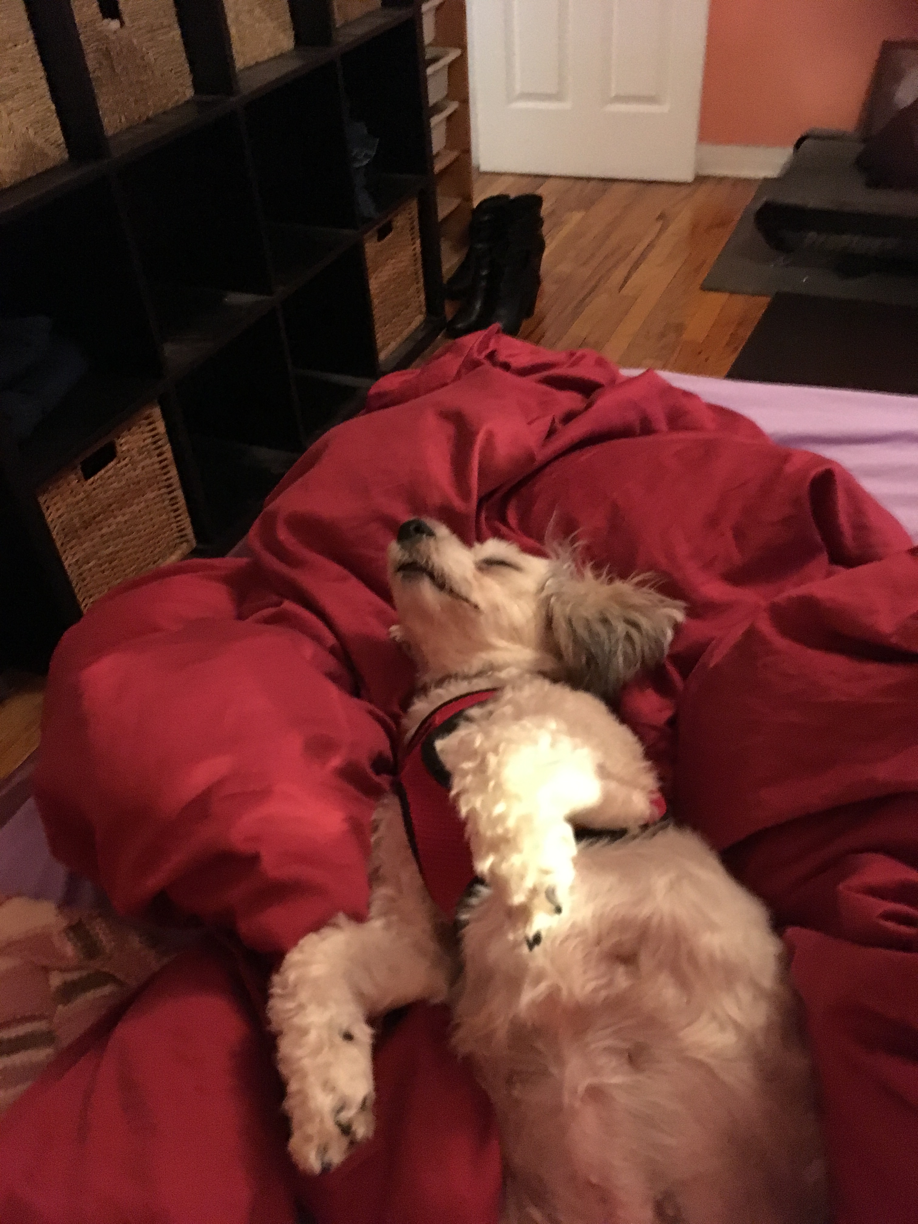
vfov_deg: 61.7
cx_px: 459
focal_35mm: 29
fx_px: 1025
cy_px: 612
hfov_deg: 48.2
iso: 800
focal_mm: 4.15
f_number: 2.2
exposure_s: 1/15
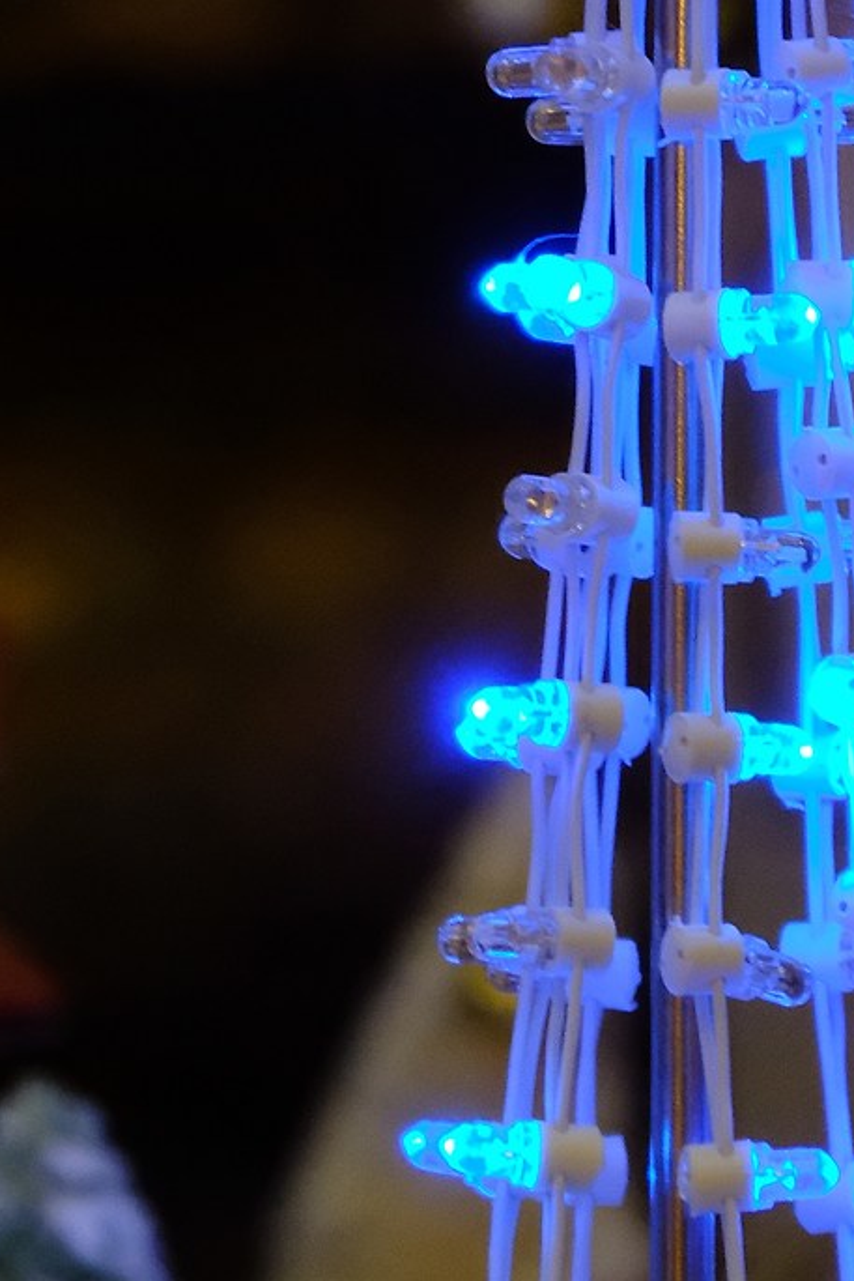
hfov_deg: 1.9
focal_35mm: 711
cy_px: 776
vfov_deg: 2.9
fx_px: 25285
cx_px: 463
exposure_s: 1/34
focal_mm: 135
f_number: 5.6
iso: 3200
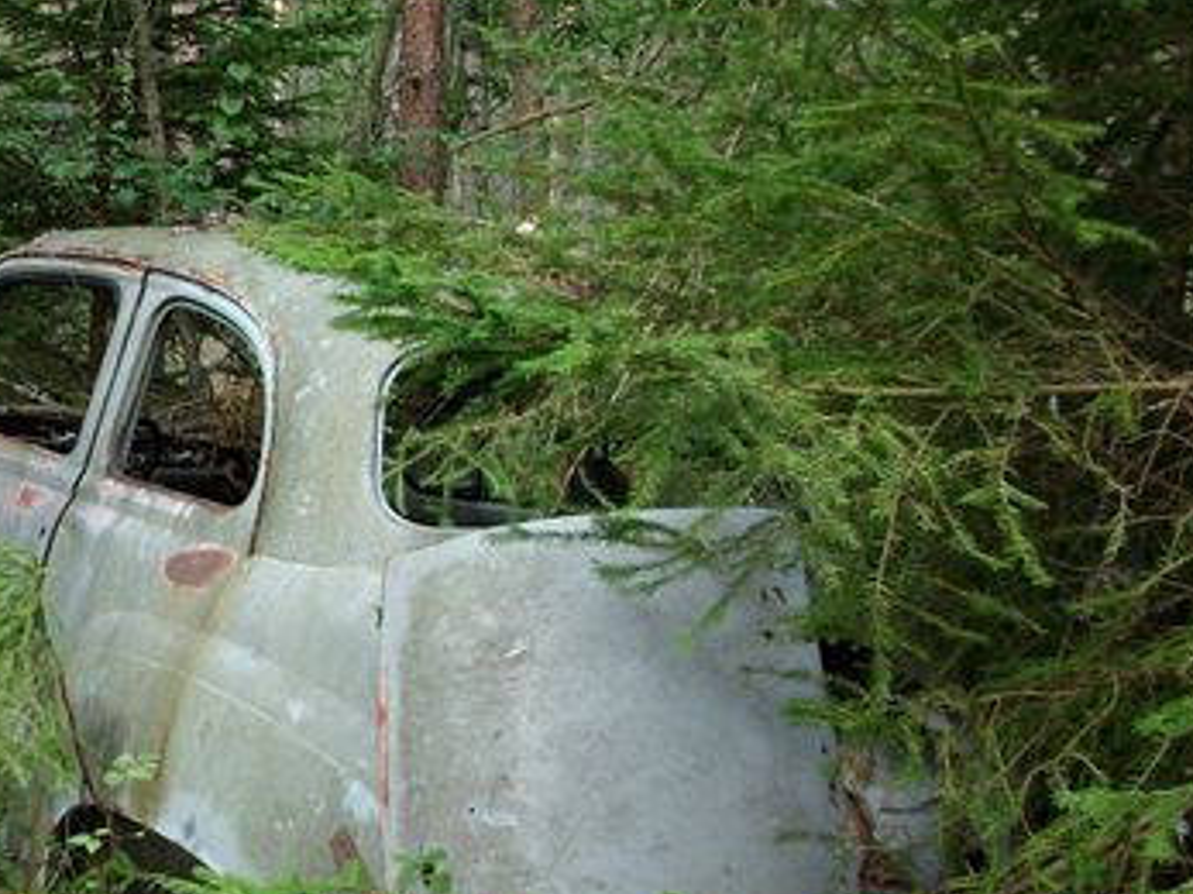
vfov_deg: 24.8
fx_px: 2033
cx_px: 141
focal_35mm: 59
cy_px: 450
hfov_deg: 31.3
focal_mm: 5.7
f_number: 2.9
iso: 80
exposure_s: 1/110
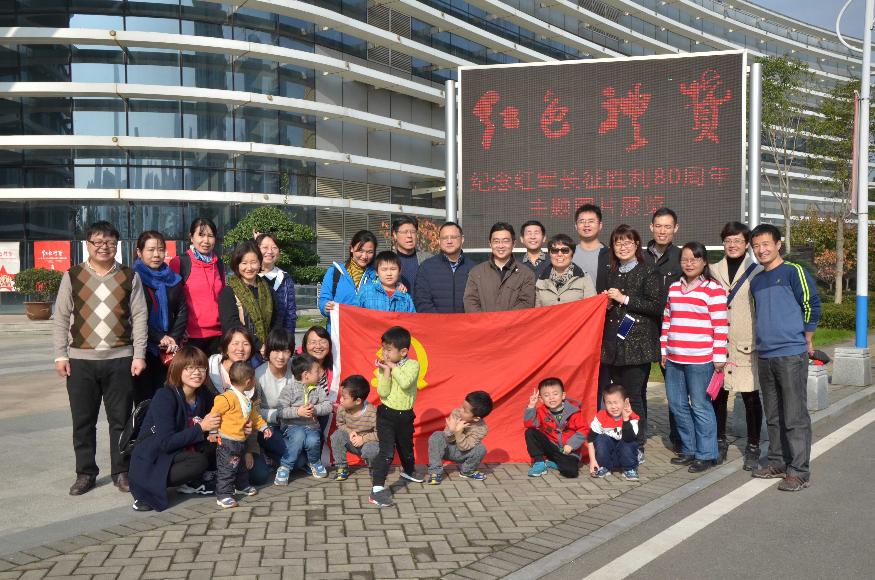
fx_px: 873
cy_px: 290
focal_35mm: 36
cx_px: 438
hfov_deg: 53.2
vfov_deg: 36.7
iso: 200
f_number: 10
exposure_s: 1/400
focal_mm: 24
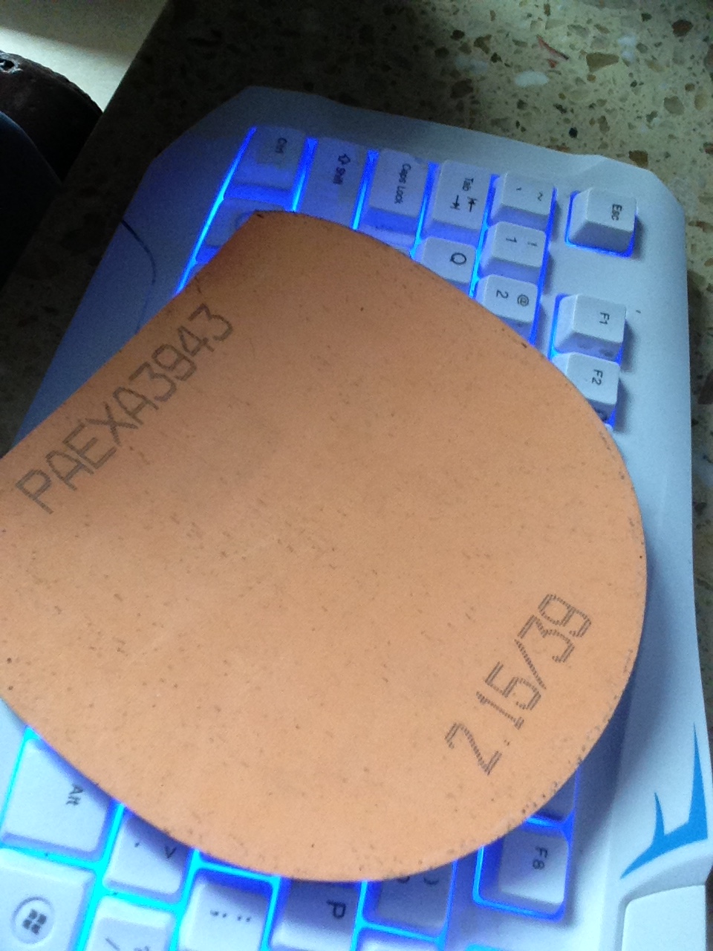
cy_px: 476
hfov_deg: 42.9
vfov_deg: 55.4
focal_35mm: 33
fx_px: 906
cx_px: 356
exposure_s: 1/30
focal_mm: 2.15
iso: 160
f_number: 2.4
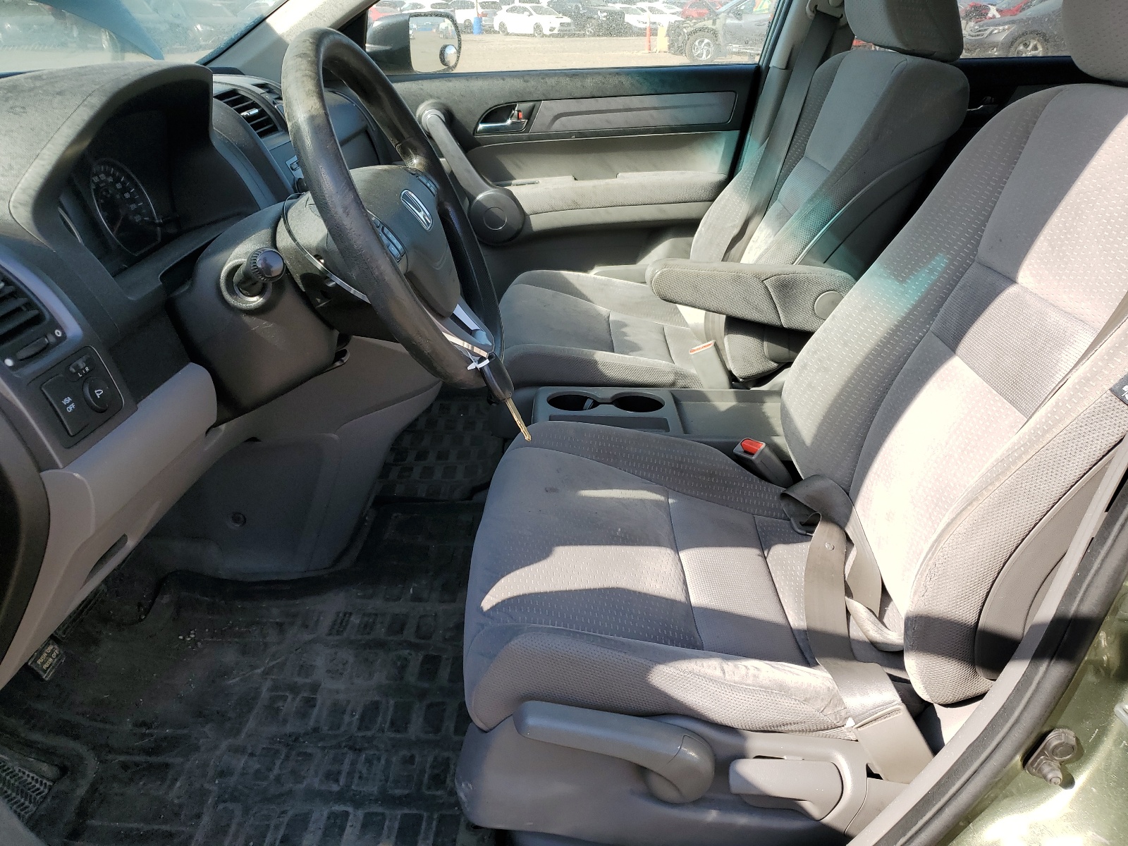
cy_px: 423
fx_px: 847
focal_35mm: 26
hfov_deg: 67.3
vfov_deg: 53.1
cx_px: 564
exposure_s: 1/769
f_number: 1.5
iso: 50
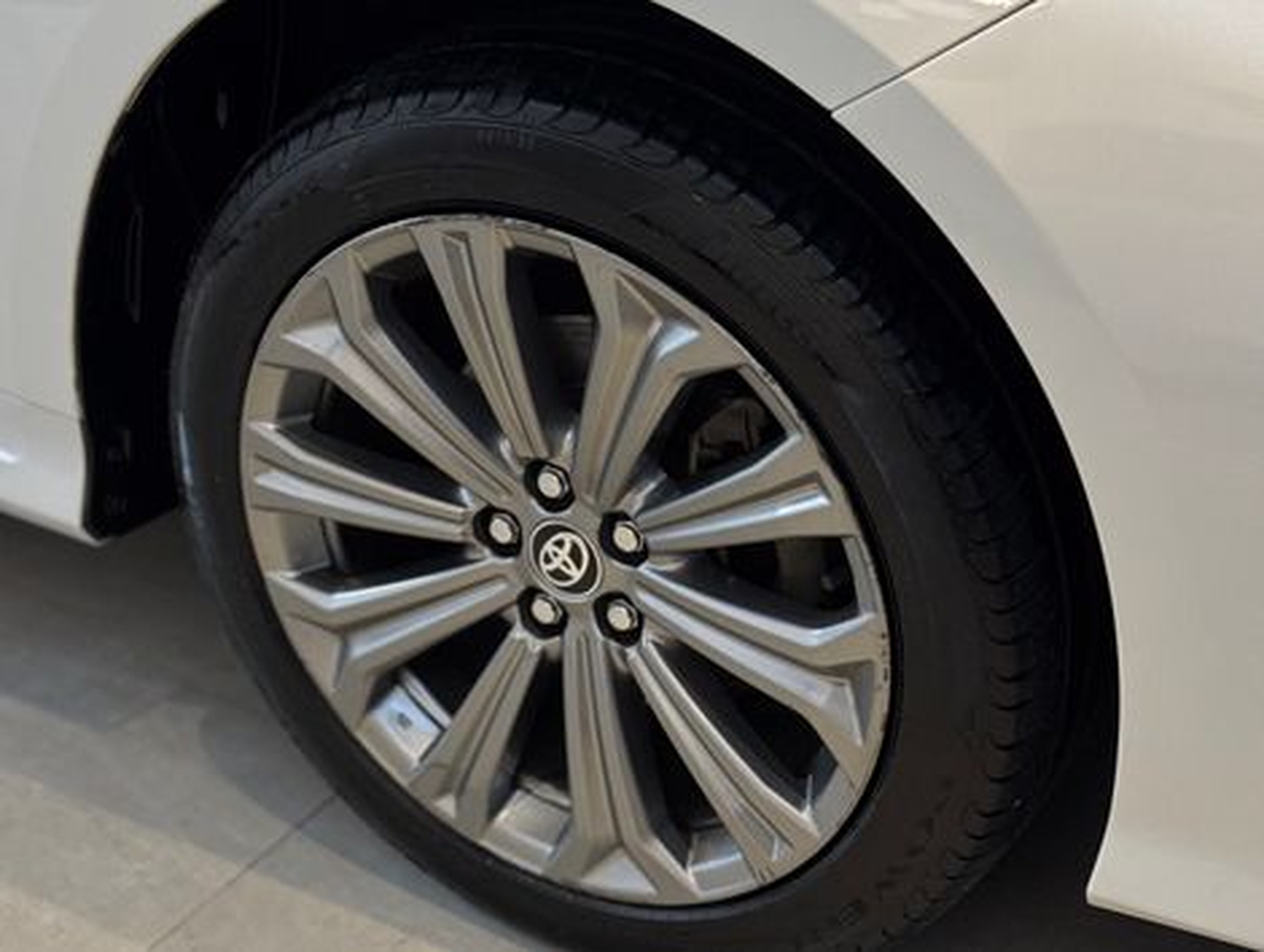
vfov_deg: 30.3
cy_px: 476
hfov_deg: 39.6
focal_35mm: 48
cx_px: 632
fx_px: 1755
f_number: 1.78
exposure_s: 1/60
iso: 250
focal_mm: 6.76
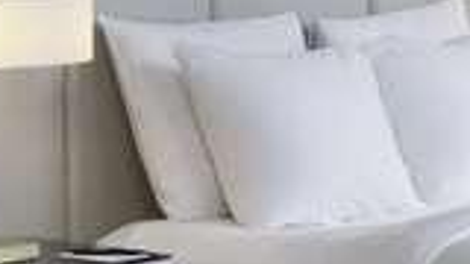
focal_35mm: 161
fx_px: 2006
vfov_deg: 7.5
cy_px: -43
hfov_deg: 12.8
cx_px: 661
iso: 800
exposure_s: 1/30
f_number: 9
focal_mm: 24
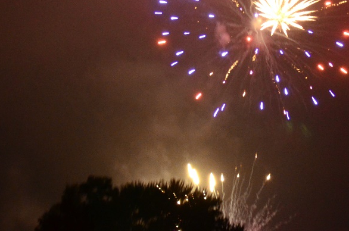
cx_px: 254
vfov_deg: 13.3
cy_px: 146
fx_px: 990
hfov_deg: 19.9
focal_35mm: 102
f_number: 4
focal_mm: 25
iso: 1600
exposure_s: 1/5
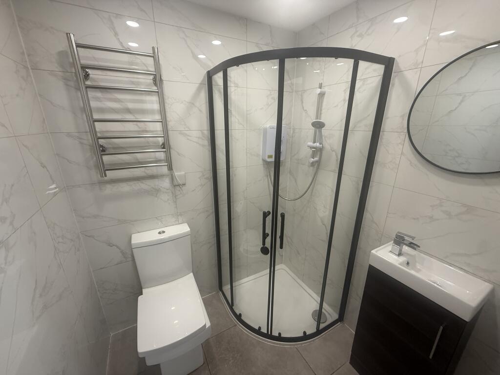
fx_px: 202
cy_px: 188
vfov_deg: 85.7
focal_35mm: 14
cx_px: 250
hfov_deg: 102.1
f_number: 2.2
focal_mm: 2.22
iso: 200
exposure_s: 1/100
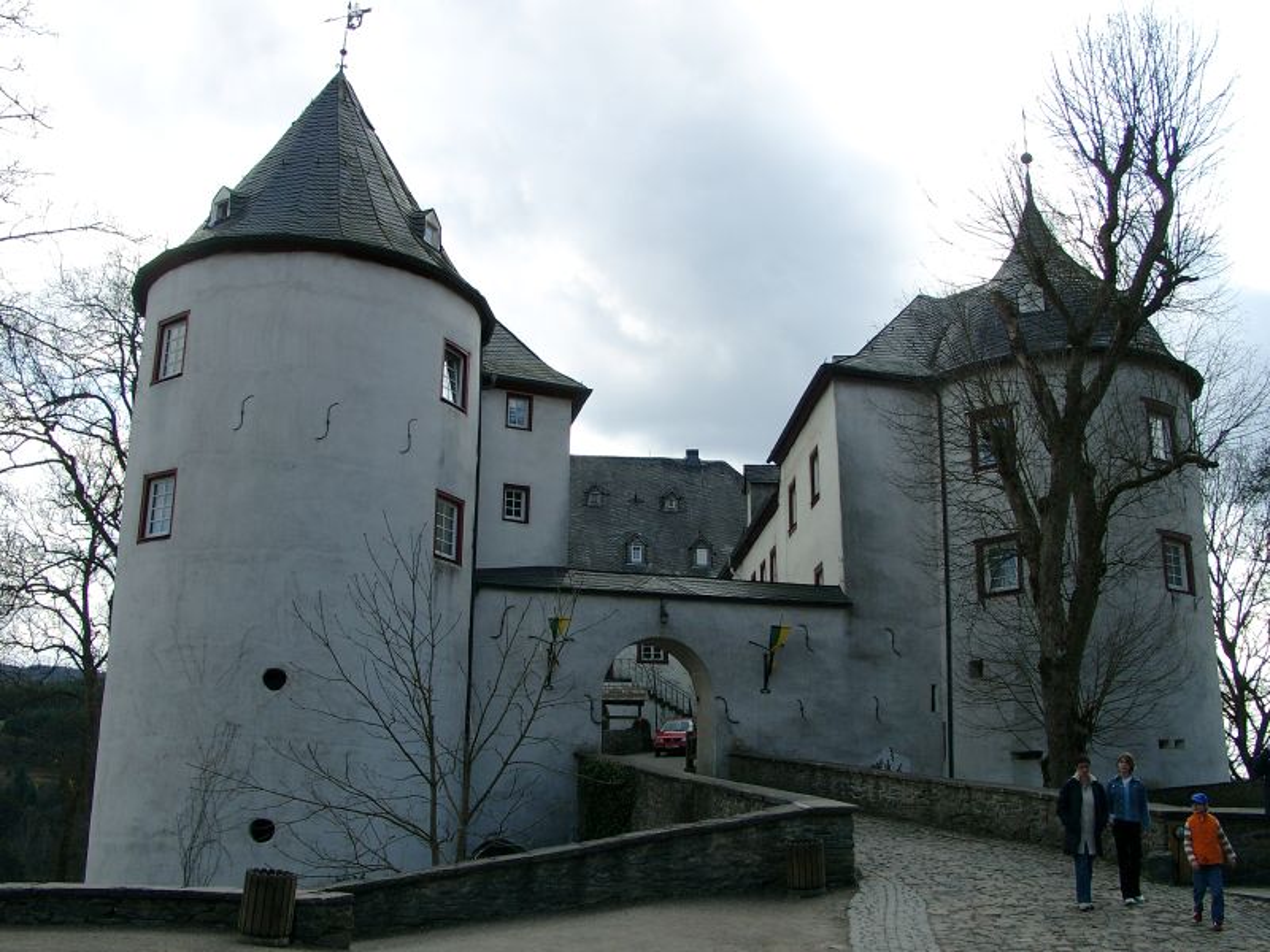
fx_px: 1247
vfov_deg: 41.8
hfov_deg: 54.0
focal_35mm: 34
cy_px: 476
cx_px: 635
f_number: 4
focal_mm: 7.13
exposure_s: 1/368
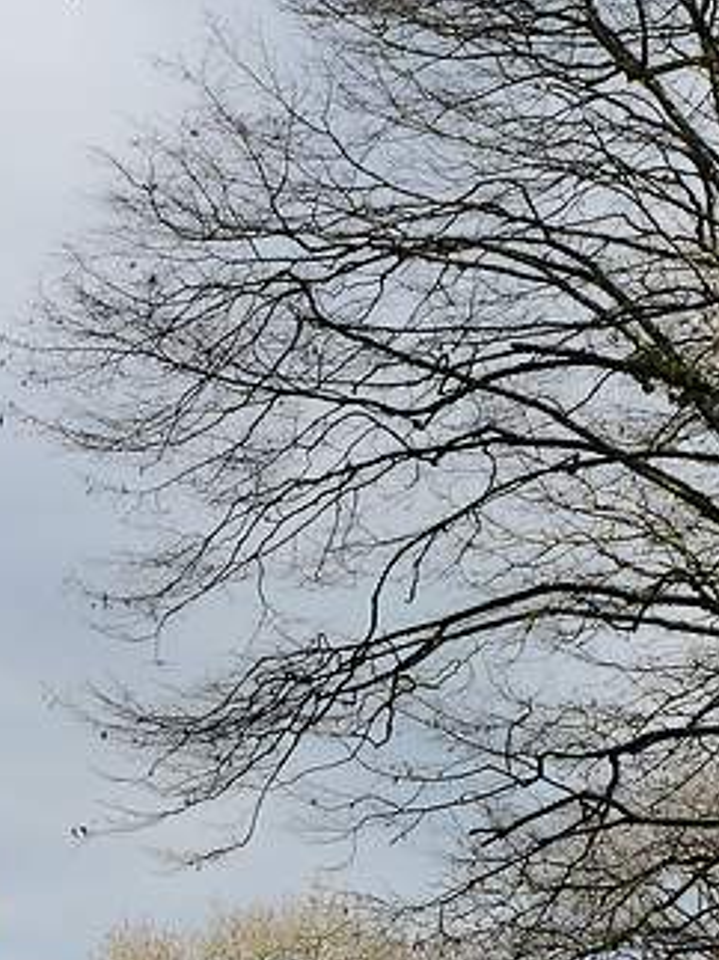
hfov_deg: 11.8
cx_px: 3
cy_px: 1037
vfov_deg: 15.5
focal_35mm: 124
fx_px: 3436
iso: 200
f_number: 4
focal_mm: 25
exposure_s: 1/1000
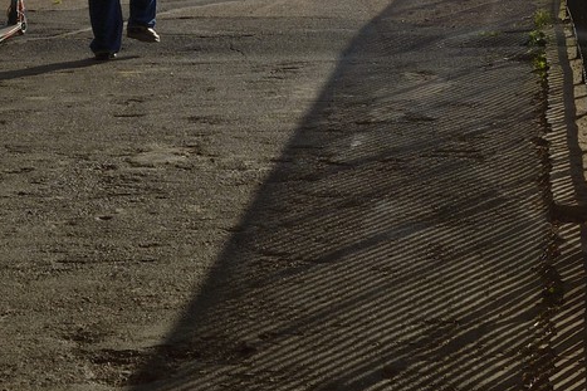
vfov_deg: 7.6
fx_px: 2901
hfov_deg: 11.2
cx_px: 799
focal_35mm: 178
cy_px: -157
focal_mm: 52
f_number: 18
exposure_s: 1/160
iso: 200
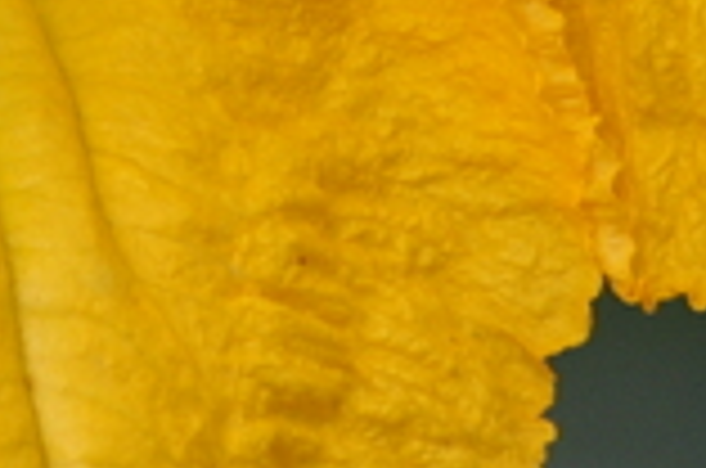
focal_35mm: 1961
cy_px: -500
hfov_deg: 1.1
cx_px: -13
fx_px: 38379
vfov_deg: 0.7
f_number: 5.6
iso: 250
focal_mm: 200
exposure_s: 1/500
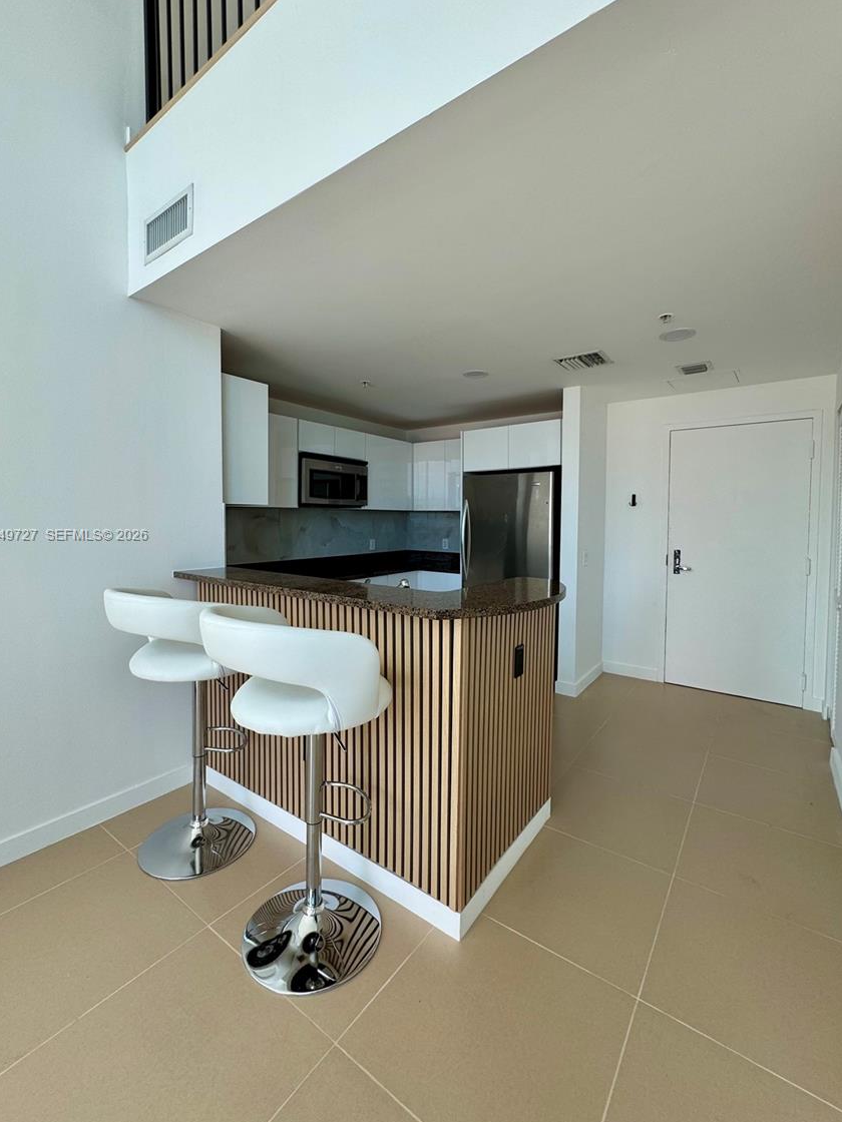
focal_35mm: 15
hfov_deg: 81.7
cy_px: 536
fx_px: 486
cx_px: 413
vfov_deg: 98.1
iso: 40
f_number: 2.2
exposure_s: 1/117
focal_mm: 2.22
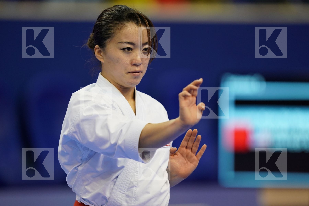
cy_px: 103
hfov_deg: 5.2
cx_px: 154
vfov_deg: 3.4
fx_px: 3433
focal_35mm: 400
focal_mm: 400
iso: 2000
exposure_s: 1/500
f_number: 2.8
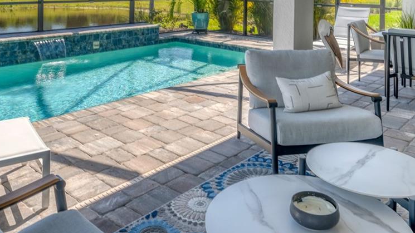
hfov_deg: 54.7
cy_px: -16
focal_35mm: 36
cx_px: 206
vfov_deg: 29.6
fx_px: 401
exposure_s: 1/60
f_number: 7.1
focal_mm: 16.2
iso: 400
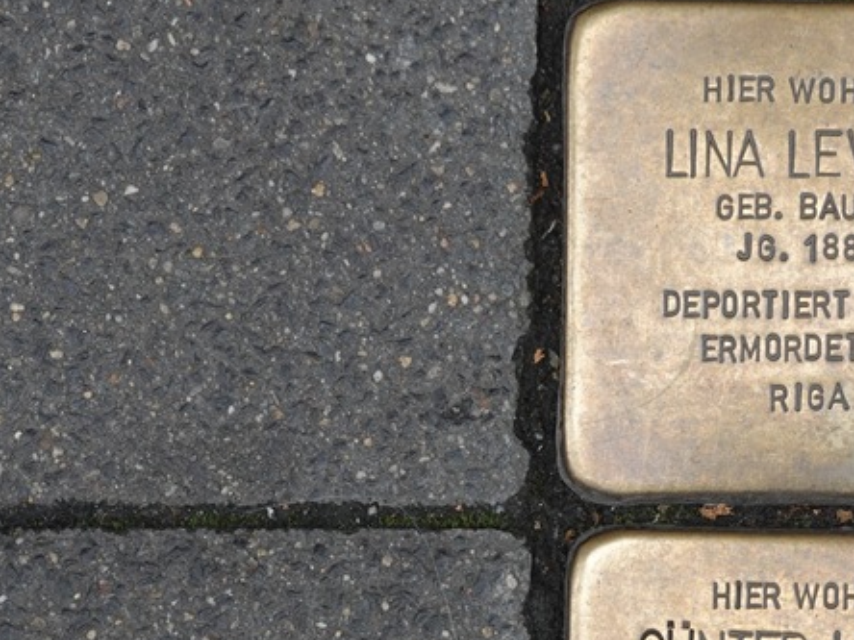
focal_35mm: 197
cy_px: 537
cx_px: 850
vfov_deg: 7.5
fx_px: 4860
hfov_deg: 10.0
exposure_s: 1/100
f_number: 4
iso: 200
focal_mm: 33.33
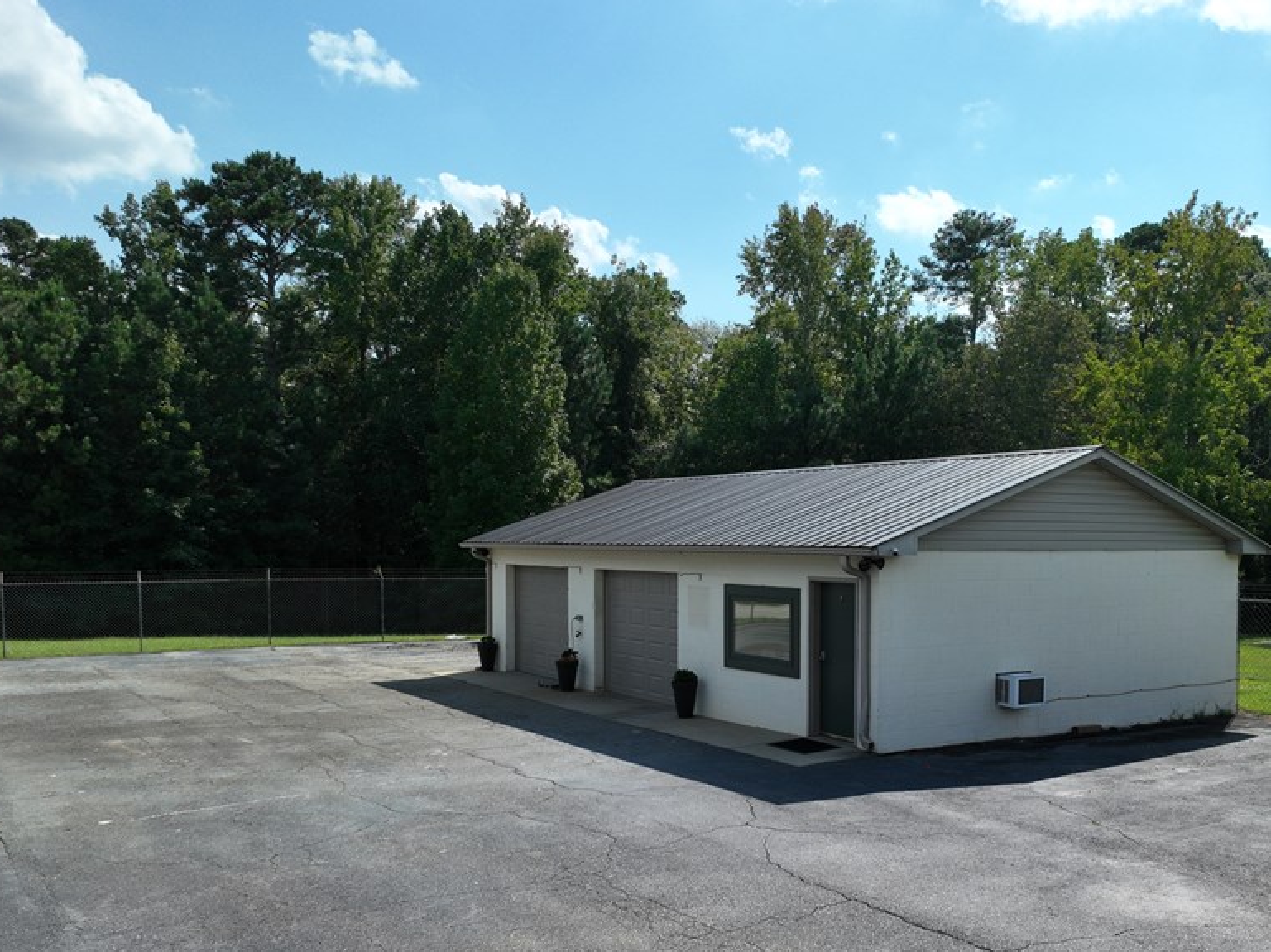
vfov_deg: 43.8
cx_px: 745
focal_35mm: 32
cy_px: 582
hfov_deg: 56.5
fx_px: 1174
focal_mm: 12.29
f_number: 2.8
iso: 200
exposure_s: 1/500
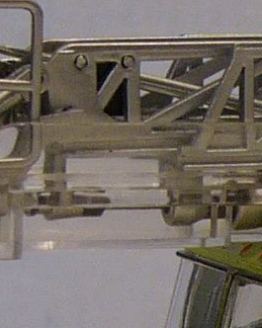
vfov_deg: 5.6
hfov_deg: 4.4
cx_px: 725
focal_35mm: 340
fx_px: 3297
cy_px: 475
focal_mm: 8.2
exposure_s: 1/50
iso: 100
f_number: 2.8
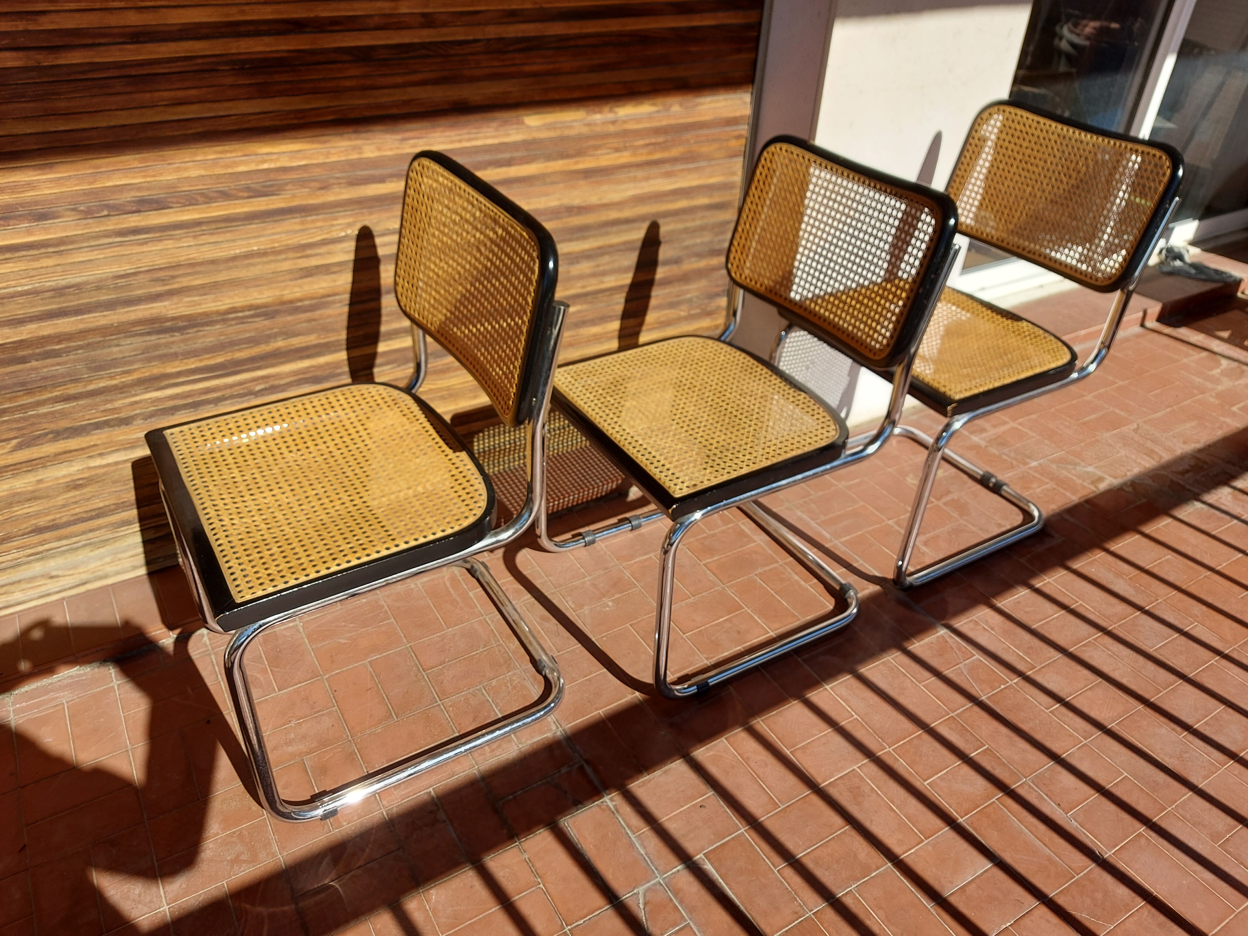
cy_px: 468
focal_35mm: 24
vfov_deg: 56.8
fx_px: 865
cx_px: 624
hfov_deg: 71.6
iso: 32
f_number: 1.8
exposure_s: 1/940
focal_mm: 5.23
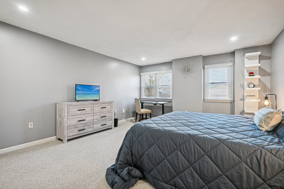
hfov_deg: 96.7
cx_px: 142
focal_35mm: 16
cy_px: 94
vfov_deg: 73.7
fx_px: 126
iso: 400
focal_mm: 16
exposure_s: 1/10
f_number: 8
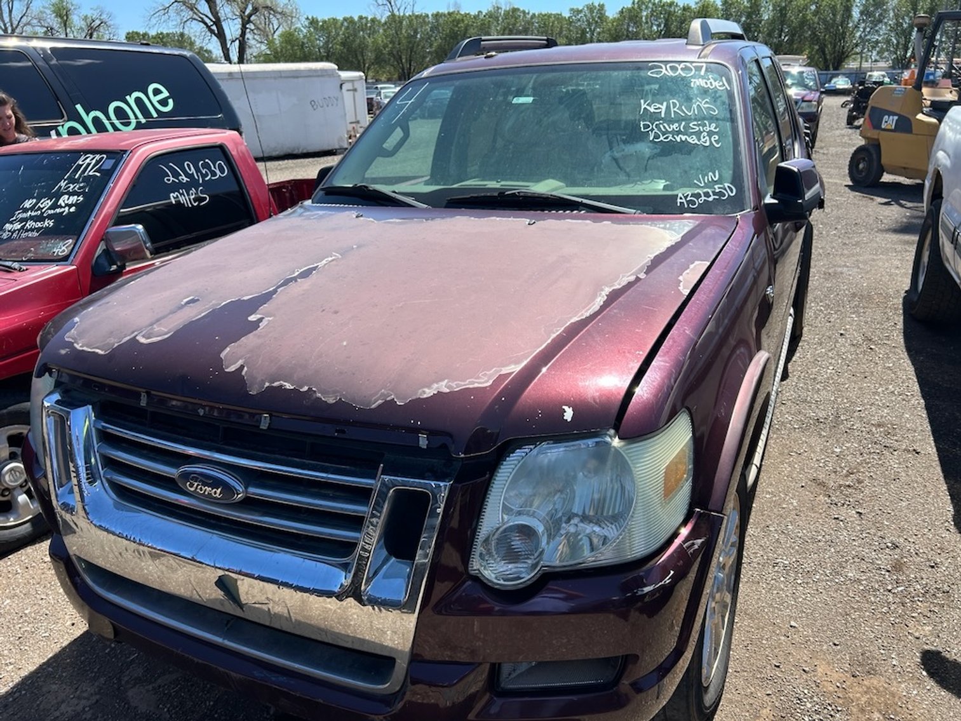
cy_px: 360
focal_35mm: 26
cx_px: 480
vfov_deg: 53.1
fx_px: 722
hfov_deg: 67.3
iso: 50
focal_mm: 5.7
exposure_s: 1/2457
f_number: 1.5
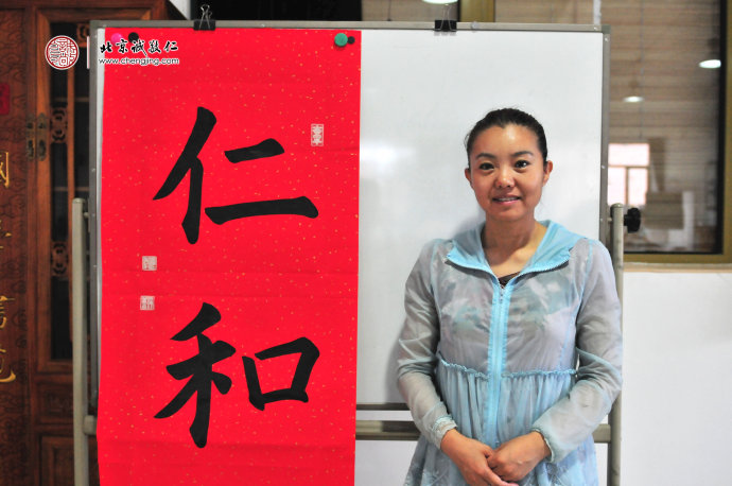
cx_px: 366
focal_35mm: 36
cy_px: 243
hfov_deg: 53.2
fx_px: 731
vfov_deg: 36.8
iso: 1250
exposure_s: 1/320
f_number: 2.8
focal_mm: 24
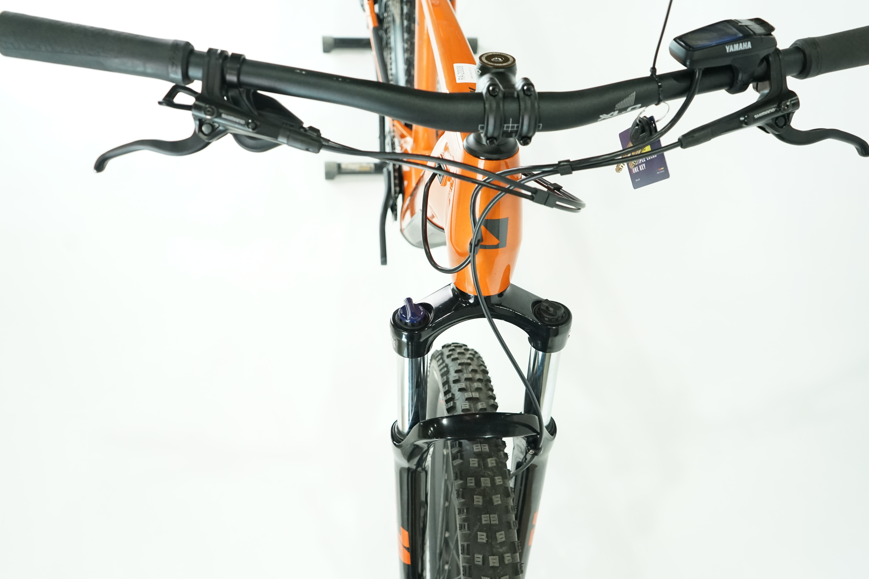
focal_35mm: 33
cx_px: 470
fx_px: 796
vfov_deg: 39.9
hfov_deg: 57.2
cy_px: 324
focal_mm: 29
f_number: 4.5
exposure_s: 1/200
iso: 2000
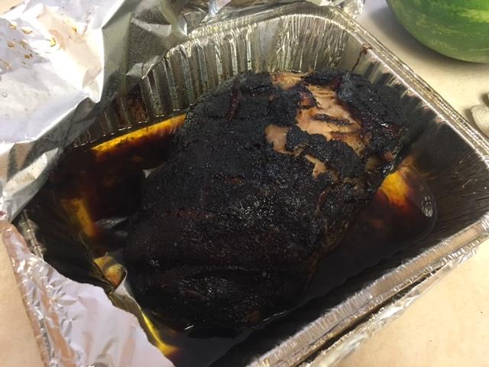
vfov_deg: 48.2
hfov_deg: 61.7
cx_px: 244
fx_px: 410
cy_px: 184
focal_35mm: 29
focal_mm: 4.15
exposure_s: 1/30
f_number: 2.2
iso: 160
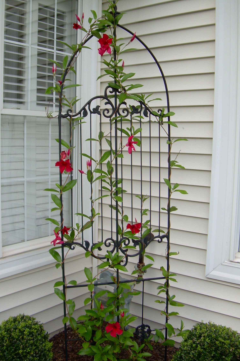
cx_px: 107
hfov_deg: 33.4
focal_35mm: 40
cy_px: 179
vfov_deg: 48.5
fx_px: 400
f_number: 2.8
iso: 50
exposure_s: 1/77.8
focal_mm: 6.3
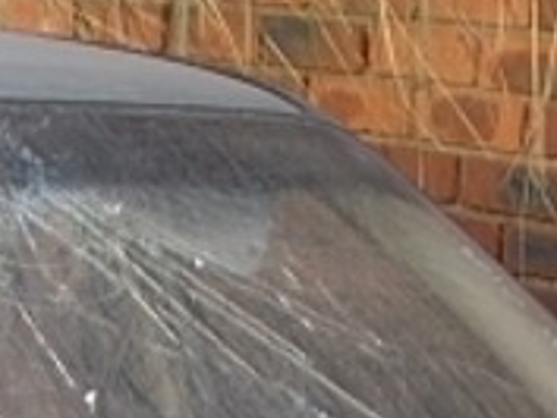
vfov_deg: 7.5
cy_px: 1164
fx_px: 2882
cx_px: 206
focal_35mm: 179
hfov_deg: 11.0
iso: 80
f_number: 3.2
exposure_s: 1/125
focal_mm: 4.6
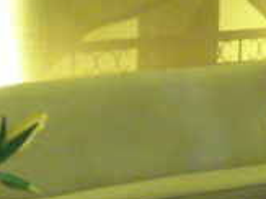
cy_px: 17
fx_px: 1651
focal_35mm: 215
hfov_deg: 7.8
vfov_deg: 6.9
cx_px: 837
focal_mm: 5.6
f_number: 2.7
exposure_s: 1/8
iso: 160
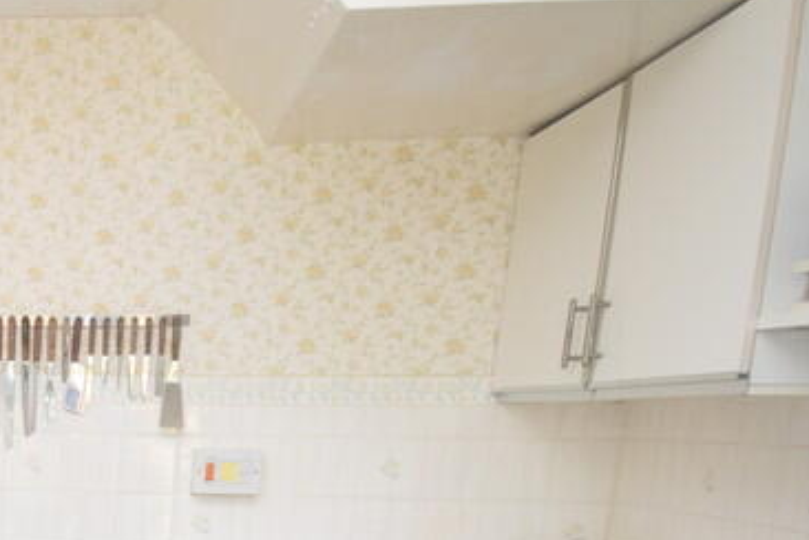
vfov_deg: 27.5
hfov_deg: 38.1
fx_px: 944
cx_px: -93
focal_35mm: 42
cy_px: 669
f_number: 5
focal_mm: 10
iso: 400
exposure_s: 1/100
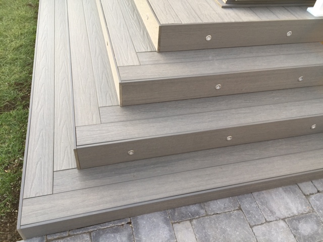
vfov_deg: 48.2
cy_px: 121
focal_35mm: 29
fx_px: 271
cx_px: 162
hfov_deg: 61.7
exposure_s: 1/60
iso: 40
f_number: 2.2
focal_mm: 4.15
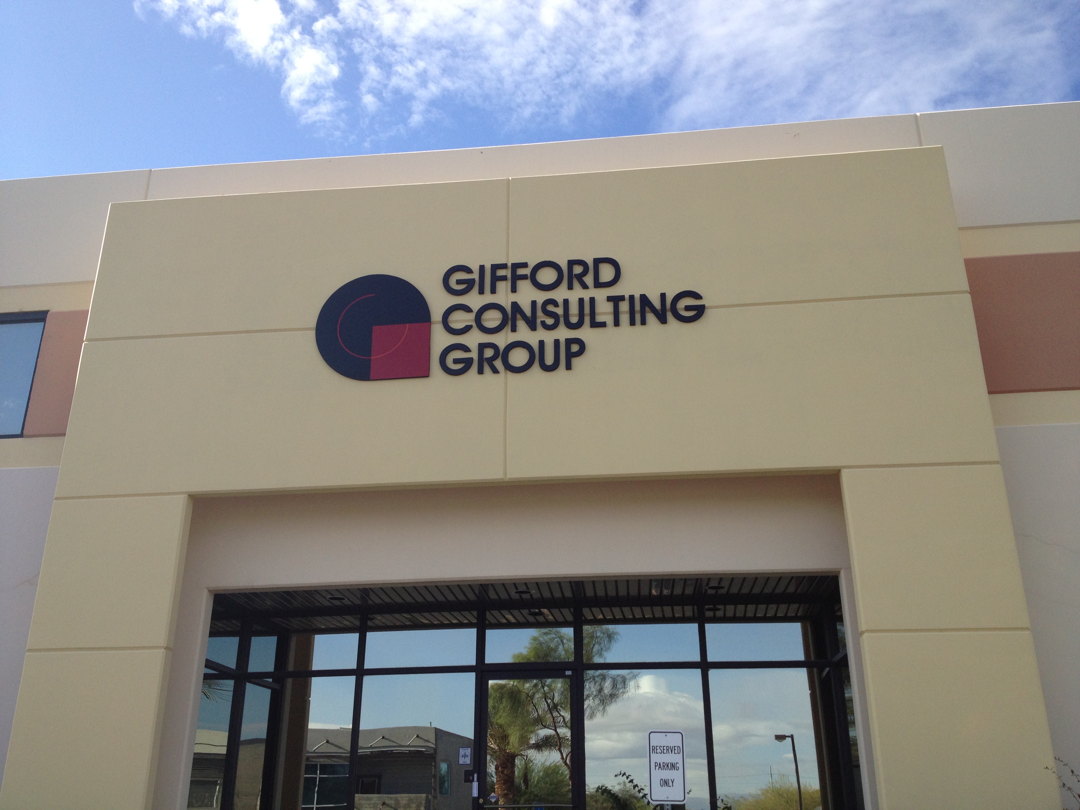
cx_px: 540
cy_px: 405
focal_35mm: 35
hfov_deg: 52.6
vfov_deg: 40.7
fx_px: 1092
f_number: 2.4
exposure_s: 1/1175
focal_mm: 4.28
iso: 50
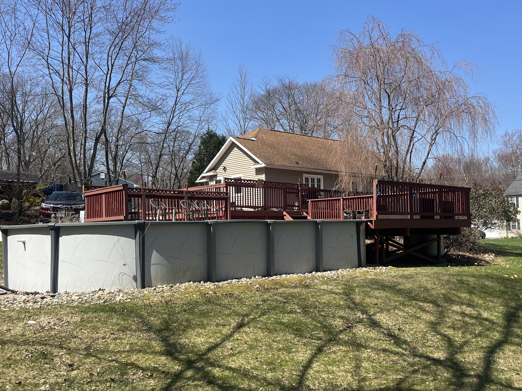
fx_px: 513
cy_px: 188
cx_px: 294
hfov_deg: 53.8
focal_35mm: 34
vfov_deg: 41.8
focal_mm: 5.1
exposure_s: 1/2688
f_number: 1.6
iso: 50
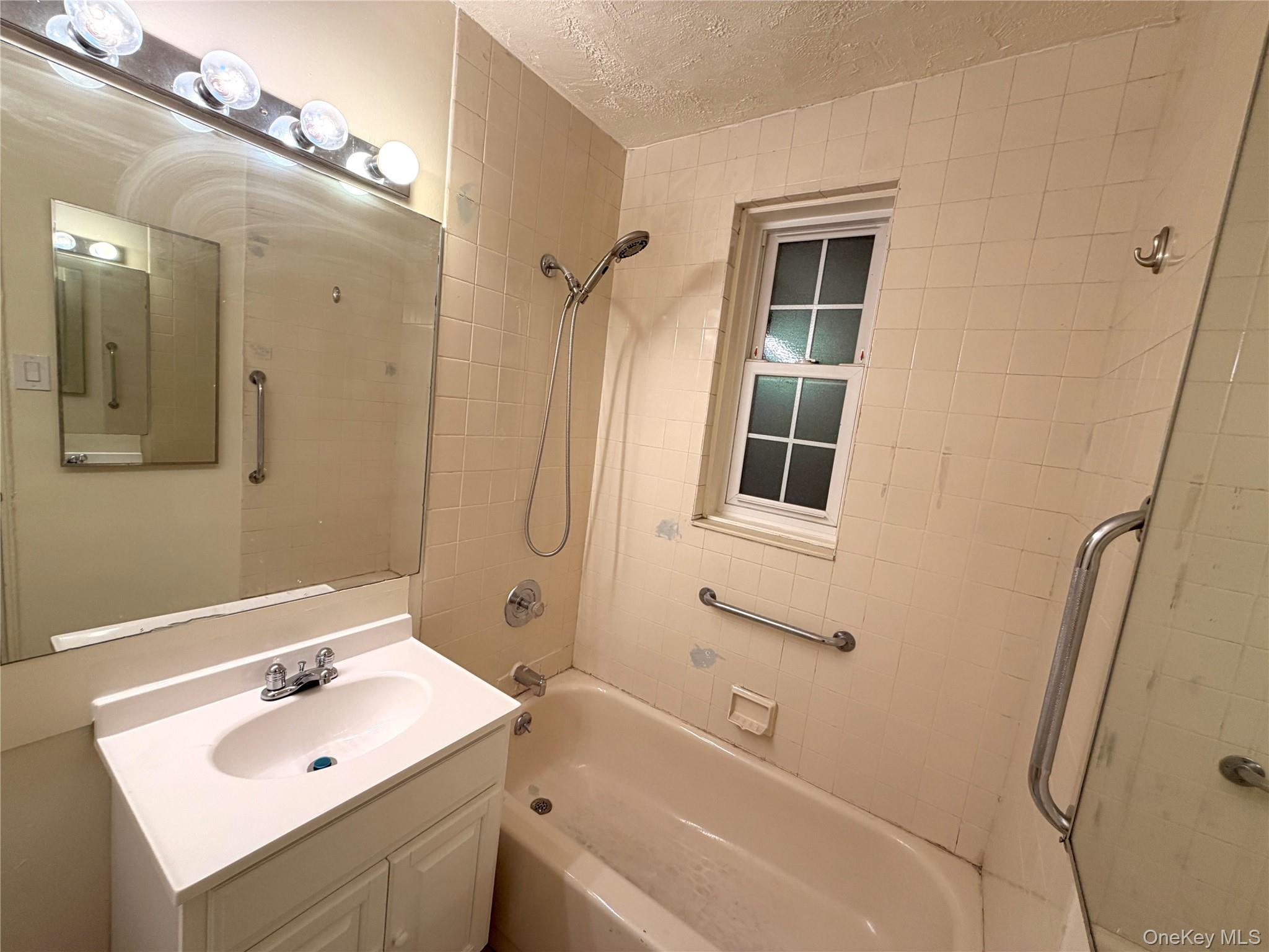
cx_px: 634
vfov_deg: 85.7
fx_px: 513
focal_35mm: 14
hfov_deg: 102.1
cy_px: 476
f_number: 2.2
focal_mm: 2.22
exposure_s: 1/120
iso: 100
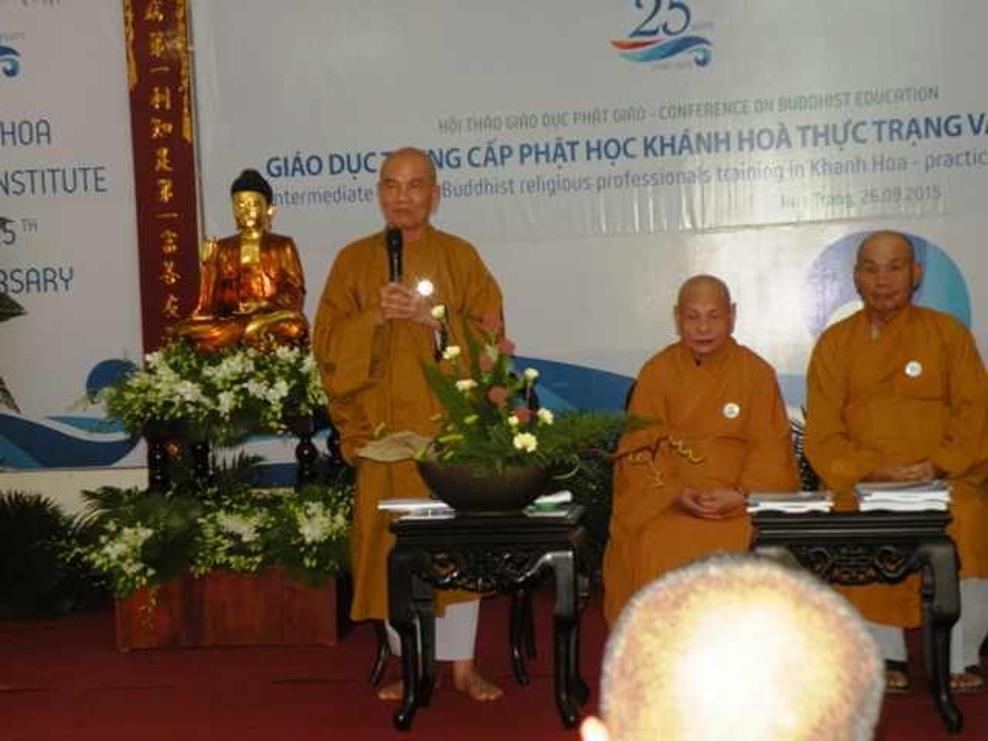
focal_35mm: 67
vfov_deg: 21.9
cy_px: 370
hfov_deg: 29.0
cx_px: 494
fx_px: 1912
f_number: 3.5
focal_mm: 11.9
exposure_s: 1/60
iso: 200
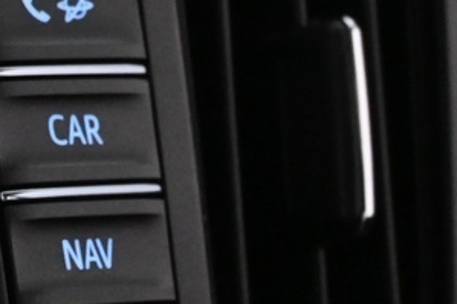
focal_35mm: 236
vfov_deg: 5.8
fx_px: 2990
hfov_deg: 8.0
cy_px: 266
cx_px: -711
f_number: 4.8
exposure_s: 1/50
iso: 2800
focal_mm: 29
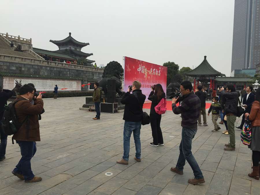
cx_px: 130
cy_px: 98
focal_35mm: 29
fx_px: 218
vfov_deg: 48.2
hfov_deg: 61.7
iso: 32
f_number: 2.2
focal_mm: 4.15
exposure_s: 1/638
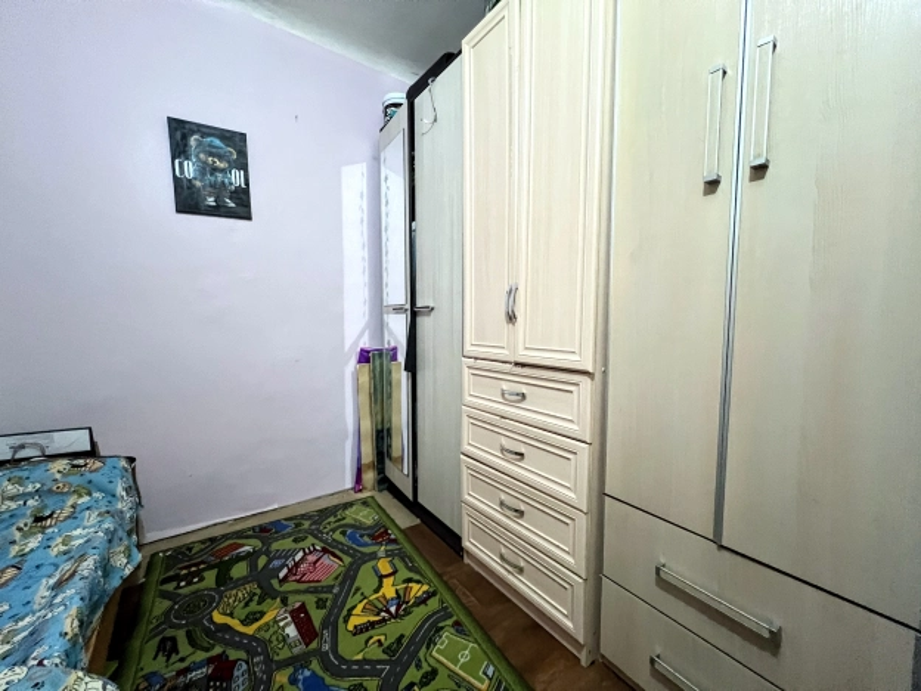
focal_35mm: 13
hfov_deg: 106.2
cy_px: 346
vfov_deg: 89.9
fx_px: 346
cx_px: 460
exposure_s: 1/50
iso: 640
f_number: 1.8
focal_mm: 1.57
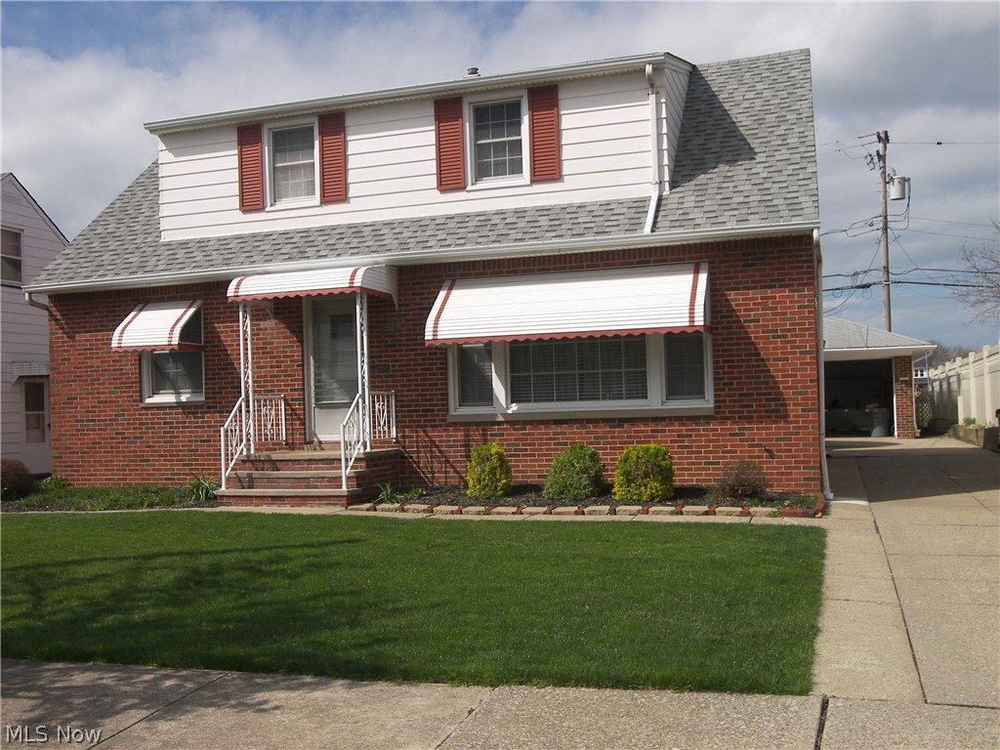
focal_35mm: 35
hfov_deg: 52.6
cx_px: 500
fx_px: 1011
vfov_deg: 40.7
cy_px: 375
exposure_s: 1/1250
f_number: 3.2
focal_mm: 7.4
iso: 50
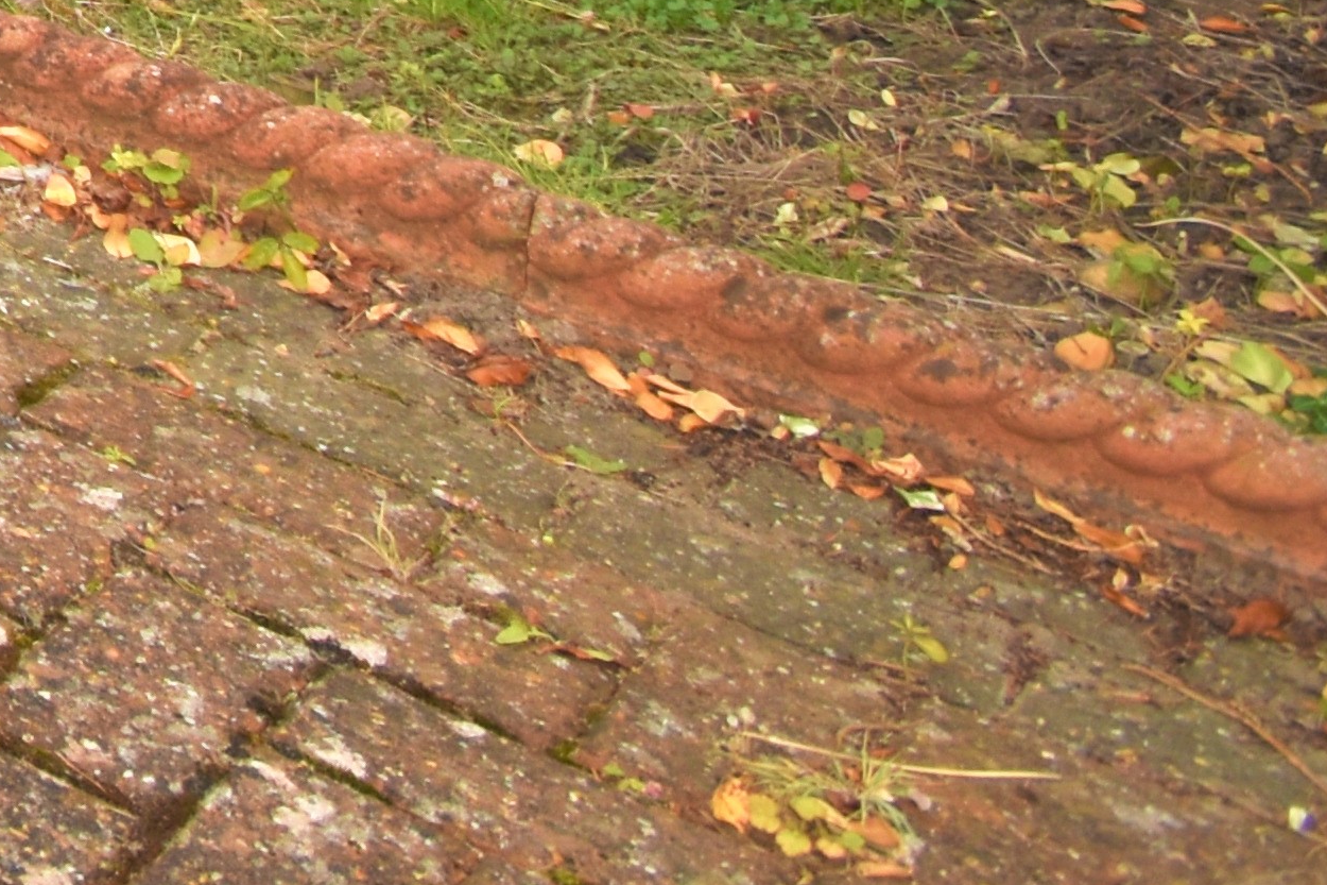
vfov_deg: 14.2
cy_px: -1119
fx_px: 2653
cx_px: -1397
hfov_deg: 18.0
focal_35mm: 72
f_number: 5
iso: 100
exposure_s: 1/200
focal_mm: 10
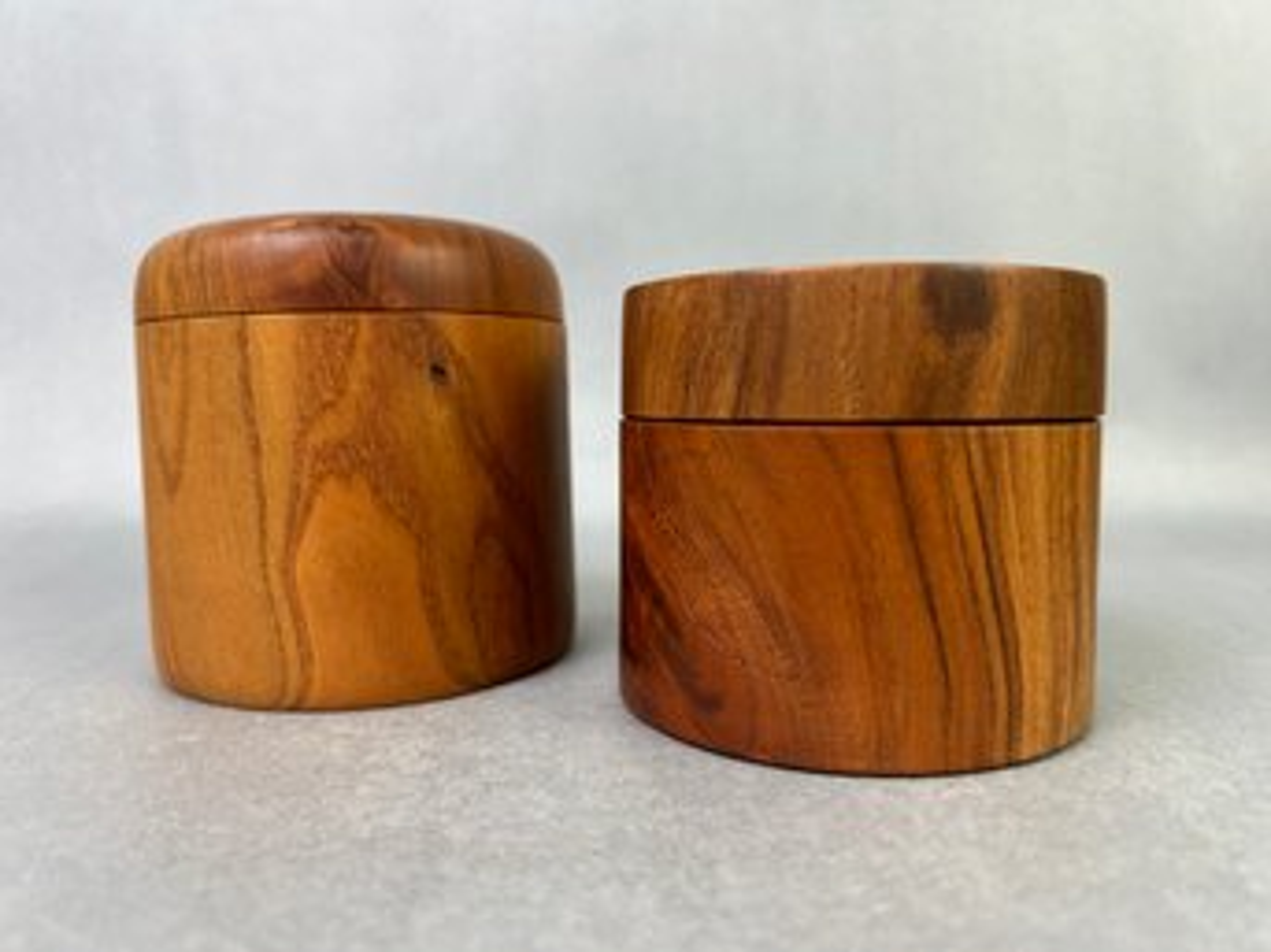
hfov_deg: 67.3
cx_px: 636
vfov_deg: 53.0
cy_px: 476
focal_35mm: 26
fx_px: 954
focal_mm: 5.7
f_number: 1.5
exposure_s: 1/120
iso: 50
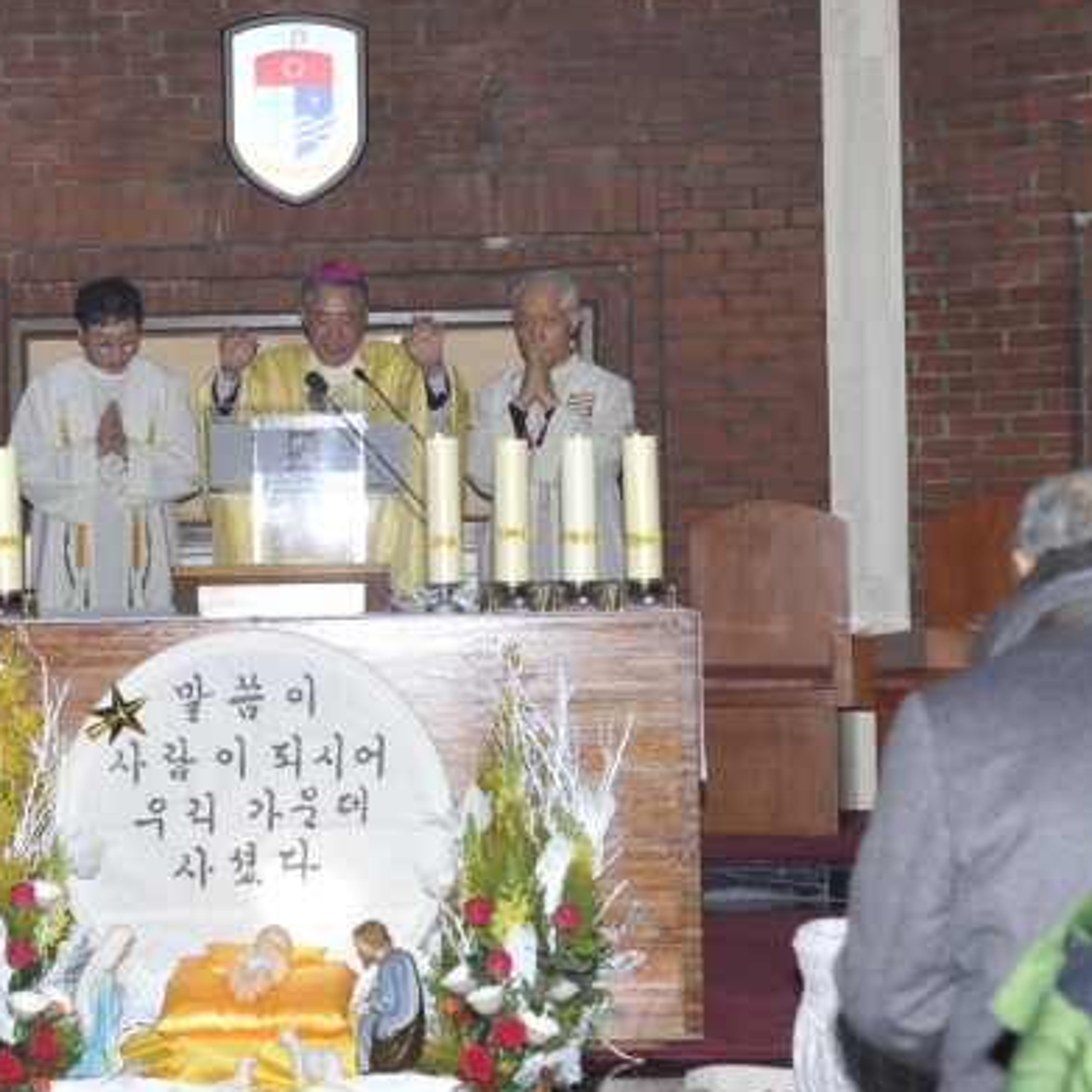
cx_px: 302
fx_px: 3462
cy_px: 476
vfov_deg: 17.9
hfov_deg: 17.8
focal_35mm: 97
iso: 200
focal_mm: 62
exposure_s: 1/60
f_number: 5.6
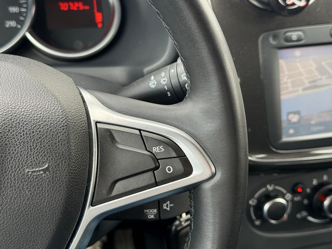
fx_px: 460
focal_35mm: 48
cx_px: 166
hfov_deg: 39.7
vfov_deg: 30.3
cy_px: 124
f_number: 1.78
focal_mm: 6.76
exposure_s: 1/163
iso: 80
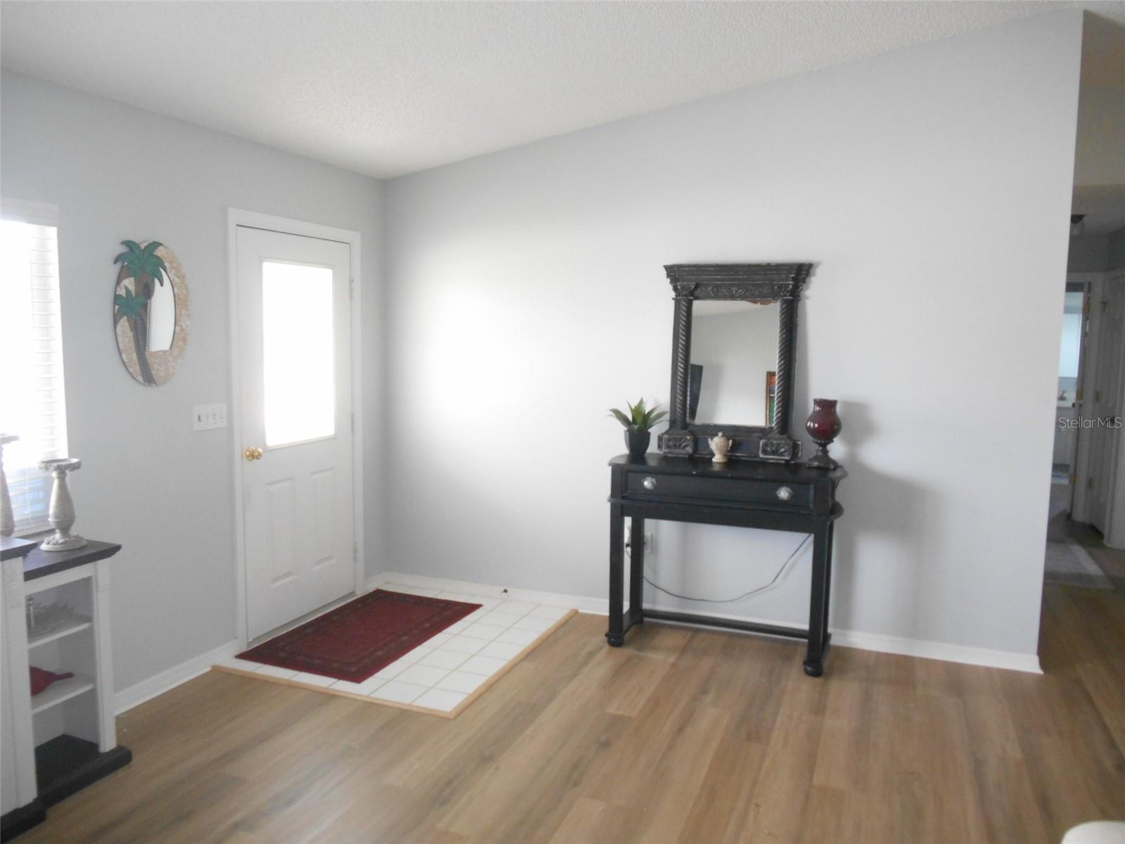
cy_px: 422
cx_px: 562
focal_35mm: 26
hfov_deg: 67.3
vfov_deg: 53.1
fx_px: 845
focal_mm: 4.7
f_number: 3.4
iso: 400
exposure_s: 1/30
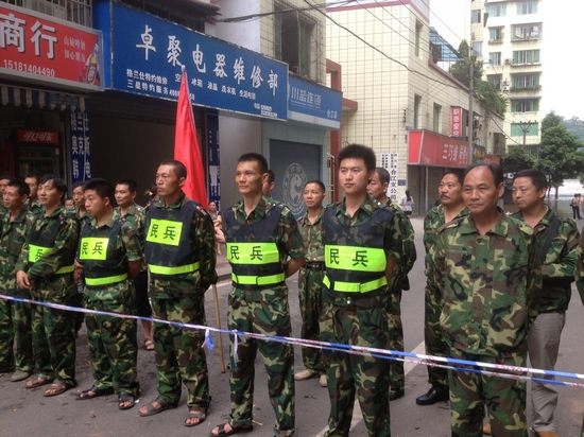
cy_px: 218
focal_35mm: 35
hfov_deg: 52.6
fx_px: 590
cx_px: 292
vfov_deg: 40.7
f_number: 2.4
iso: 80
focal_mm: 4.28
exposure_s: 1/40
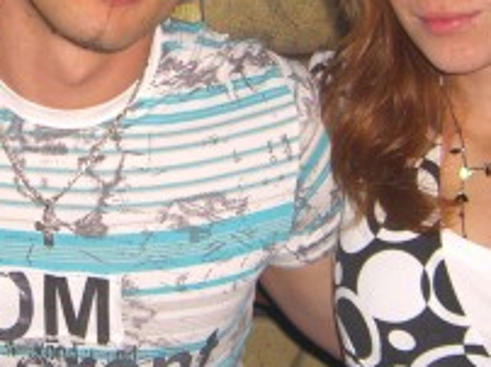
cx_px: 112
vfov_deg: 13.0
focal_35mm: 113
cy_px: 78
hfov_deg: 17.3
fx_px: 1601
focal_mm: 7.9
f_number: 2.8
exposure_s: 1/60
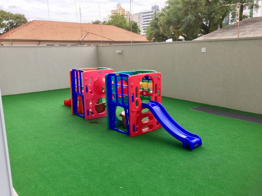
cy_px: 103
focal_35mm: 31
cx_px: 133
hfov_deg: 58.4
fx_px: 235
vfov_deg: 45.4
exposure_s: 1/775
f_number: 2.2
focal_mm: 4.15
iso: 32
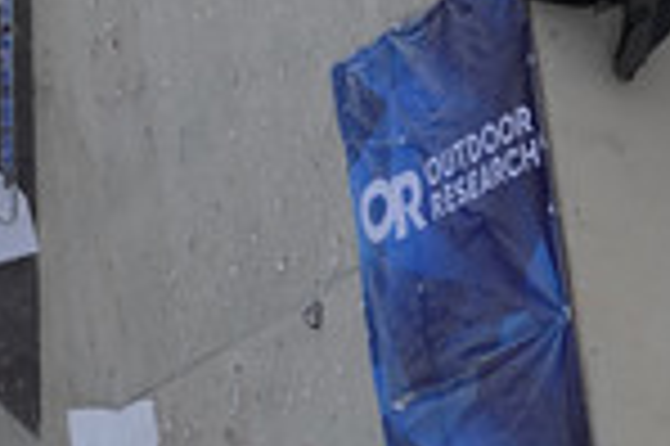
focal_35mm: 748
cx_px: 594
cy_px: -135
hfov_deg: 2.8
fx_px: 13906
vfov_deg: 1.8
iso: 100
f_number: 4
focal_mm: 90.45
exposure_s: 1/500
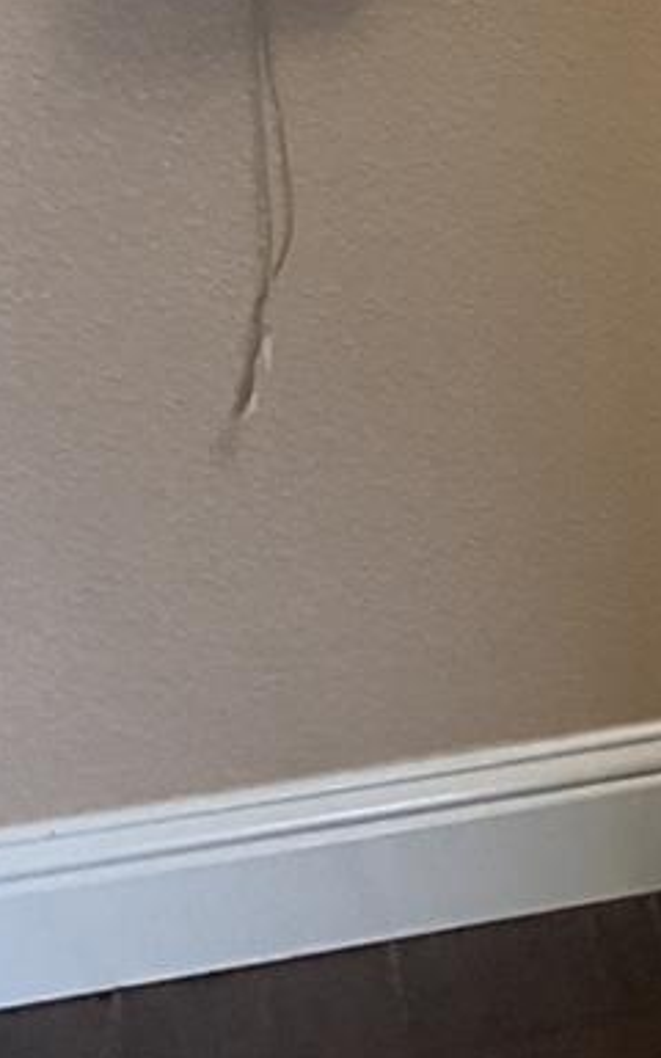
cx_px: 1516
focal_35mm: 120
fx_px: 3459
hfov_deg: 9.8
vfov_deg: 16.6
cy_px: -215
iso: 125
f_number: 1.8
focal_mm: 3
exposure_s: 1/60
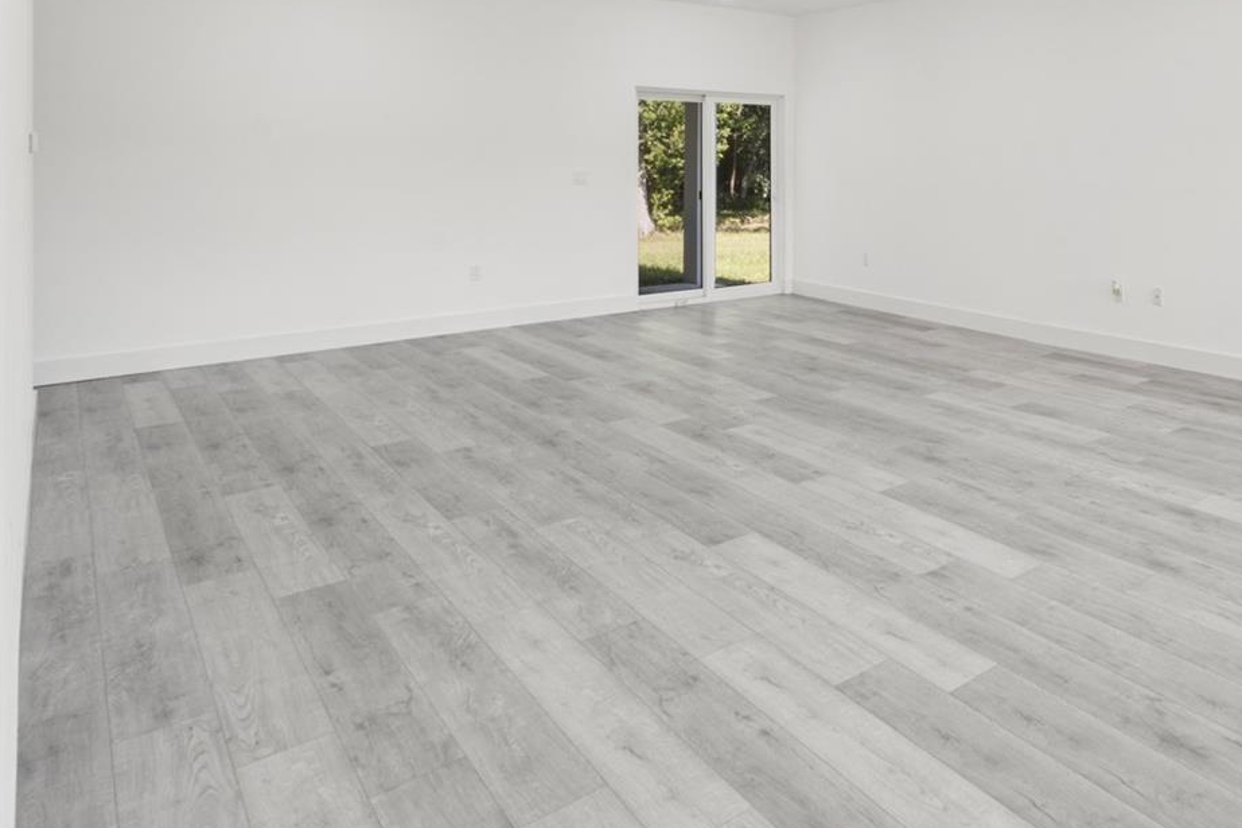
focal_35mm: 26
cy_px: 163
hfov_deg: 62.5
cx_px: 1024
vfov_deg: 46.8
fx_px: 897
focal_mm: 10
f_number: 16
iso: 320
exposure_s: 1/3
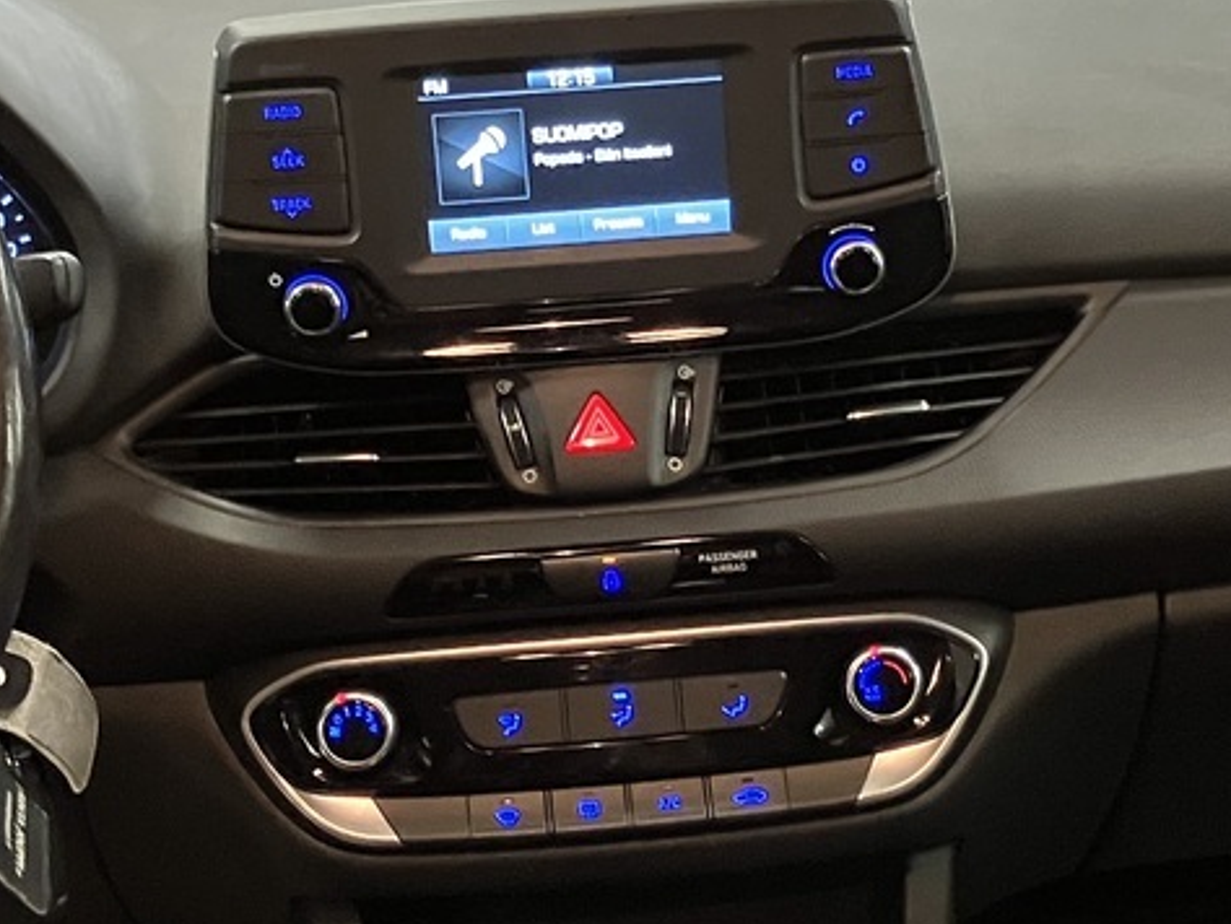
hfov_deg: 23.0
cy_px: 555
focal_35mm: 85
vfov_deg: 17.4
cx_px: 701
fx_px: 3024
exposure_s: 1/25
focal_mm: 3.99
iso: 400
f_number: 1.8
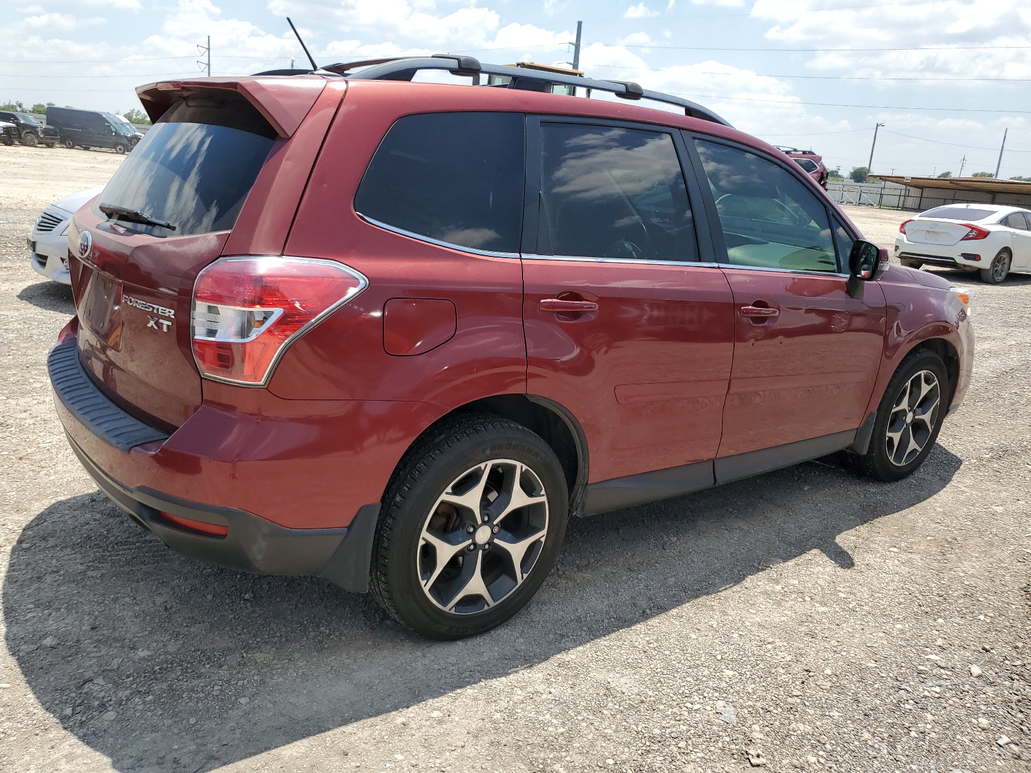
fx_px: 774
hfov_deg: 67.3
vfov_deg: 53.1
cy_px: 386
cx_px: 516
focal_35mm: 26
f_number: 1.5
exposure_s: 1/2500
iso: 50
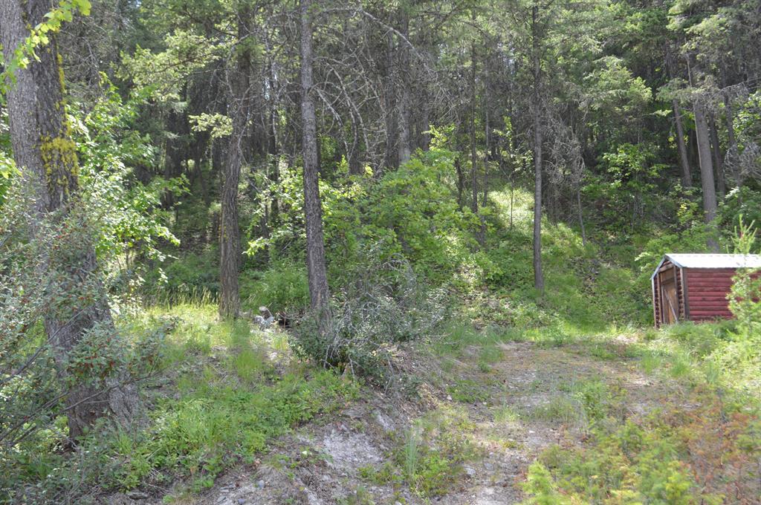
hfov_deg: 53.2
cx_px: 380
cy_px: 252
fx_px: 760
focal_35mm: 36
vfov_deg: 36.8
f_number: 8
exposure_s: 1/125
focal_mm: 24
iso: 320
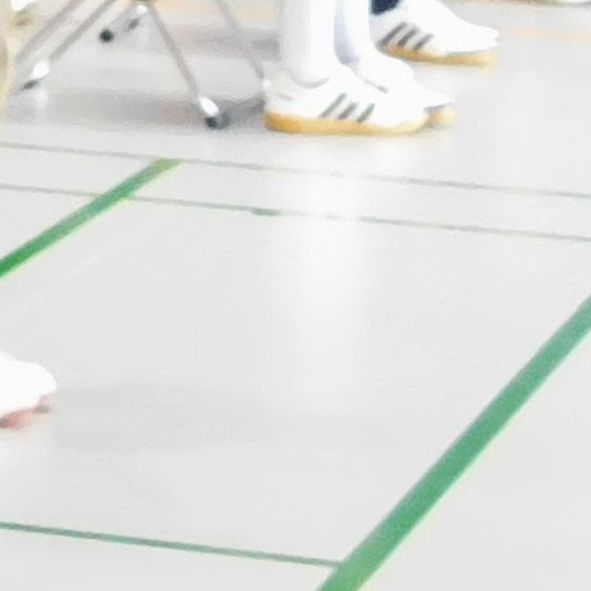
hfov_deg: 4.9
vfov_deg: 5.5
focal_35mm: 314
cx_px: -1943
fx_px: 6065
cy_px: -258
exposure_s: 1/15
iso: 400
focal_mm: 6.3
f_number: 3.5
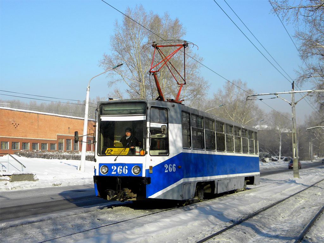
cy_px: 122
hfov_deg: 40.4
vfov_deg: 30.9
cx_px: 162
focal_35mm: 47
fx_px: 440
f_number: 3.9
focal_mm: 8.6
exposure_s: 1/563
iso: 80
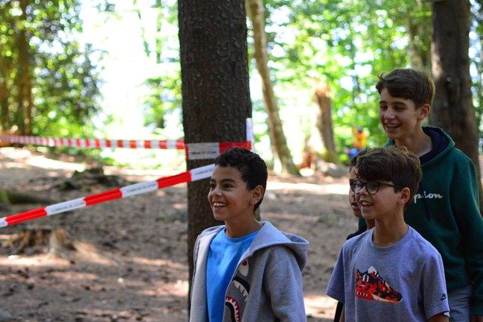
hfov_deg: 24.5
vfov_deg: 16.4
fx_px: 1110
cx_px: 215
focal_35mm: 83
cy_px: 237
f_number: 1.8
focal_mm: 35
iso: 1600
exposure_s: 1/1000
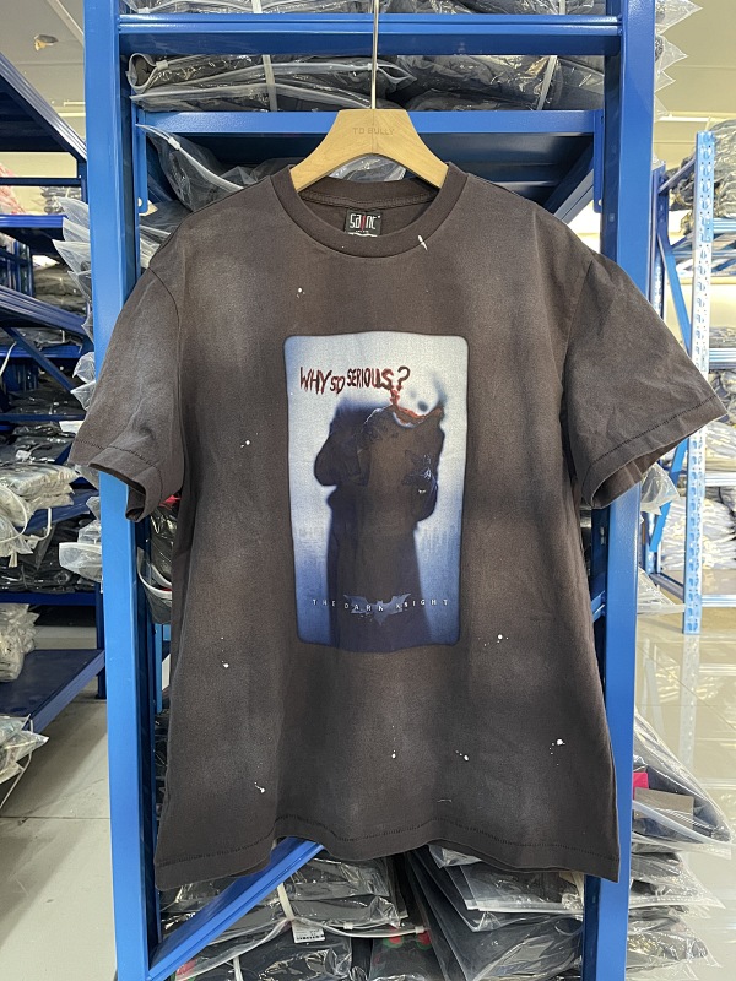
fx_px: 709
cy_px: 490
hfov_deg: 54.9
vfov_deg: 69.4
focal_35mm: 25
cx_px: 368
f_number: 1.6
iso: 500
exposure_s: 1/50
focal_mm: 5.1
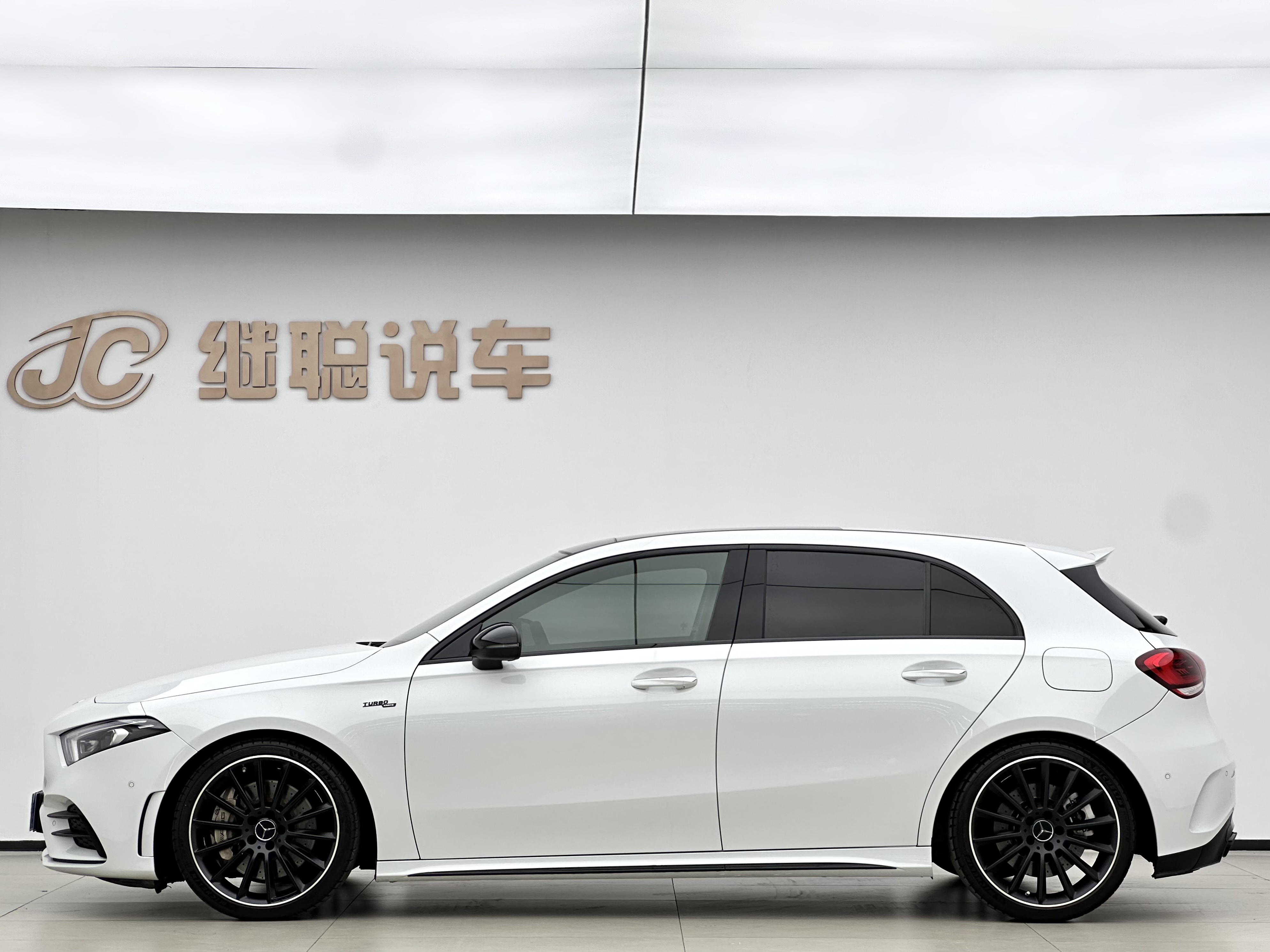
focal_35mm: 77
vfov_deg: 19.1
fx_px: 2825
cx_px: 635
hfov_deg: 25.3
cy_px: 476
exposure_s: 1/100
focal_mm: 9
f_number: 2.8
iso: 40
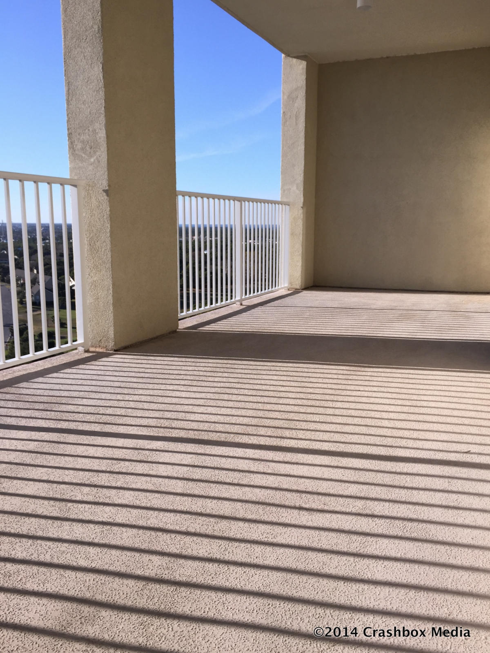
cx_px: 245
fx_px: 547
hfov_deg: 48.2
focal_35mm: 29
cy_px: 326
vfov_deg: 61.7
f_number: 2.2
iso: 32
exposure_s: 1/1980
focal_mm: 4.15
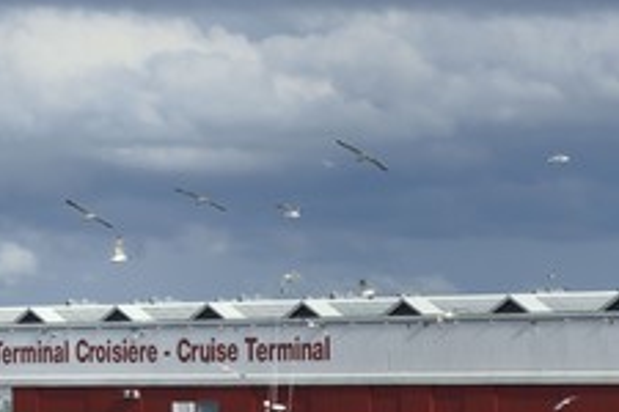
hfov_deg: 6.3
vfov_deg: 4.2
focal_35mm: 327
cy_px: 357
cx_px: 85
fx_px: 5622
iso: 200
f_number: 10
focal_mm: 175
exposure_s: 1/400
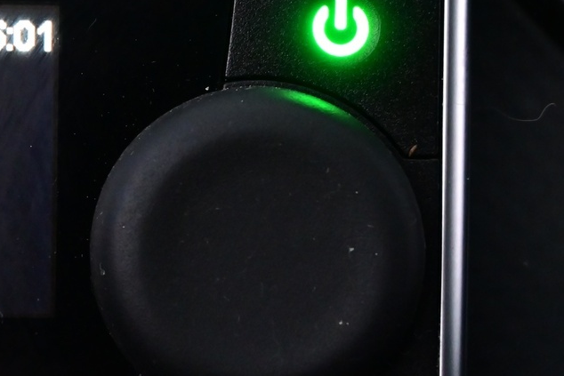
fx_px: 2162
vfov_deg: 9.9
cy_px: 190
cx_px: 69
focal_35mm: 138
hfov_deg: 14.7
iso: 2000
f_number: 5.3
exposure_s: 1/15
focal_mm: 36
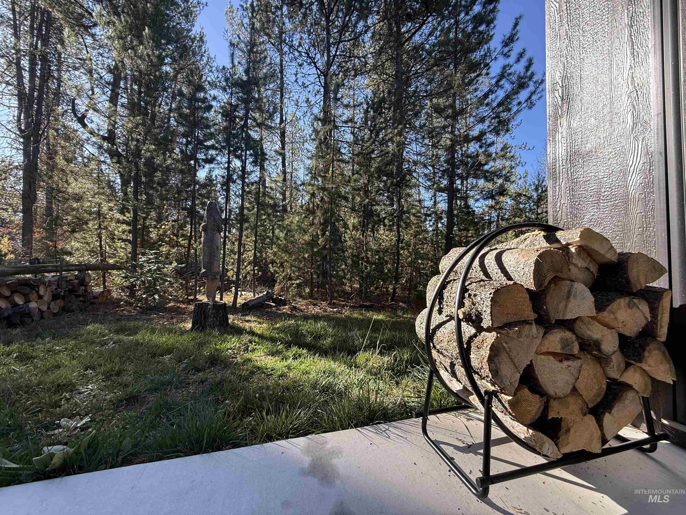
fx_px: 277
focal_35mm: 14
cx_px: 343
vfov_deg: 85.7
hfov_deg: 102.1
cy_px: 258
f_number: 2.2
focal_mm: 2.22
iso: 64
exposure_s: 1/235
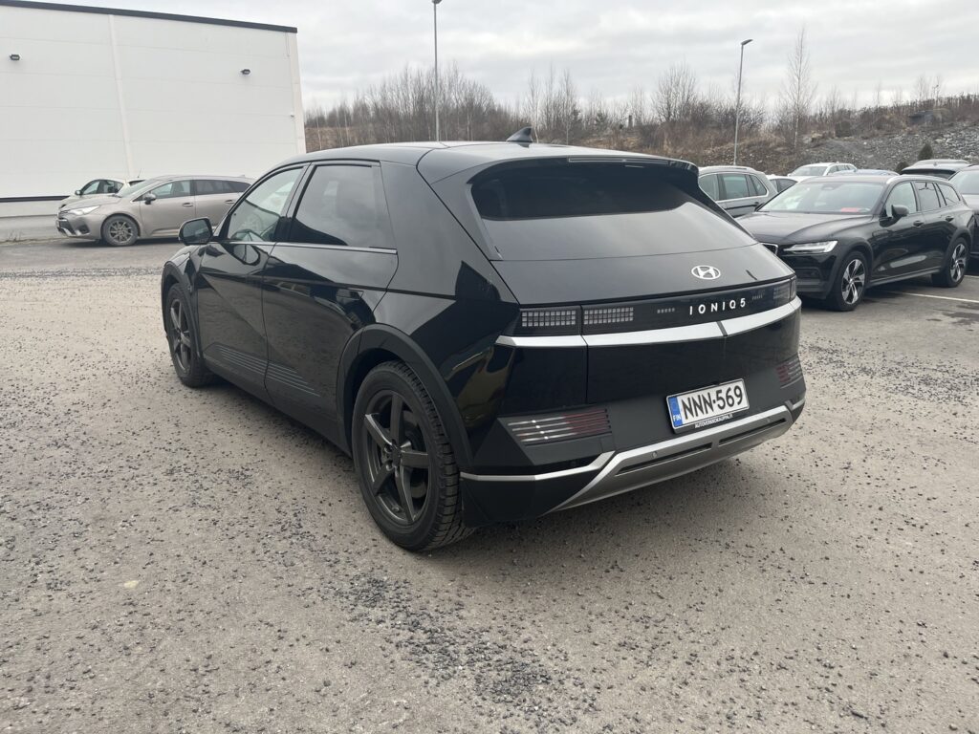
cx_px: 490
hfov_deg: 67.3
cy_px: 367
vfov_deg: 53.1
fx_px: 735
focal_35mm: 26
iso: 50
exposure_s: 1/121
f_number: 1.6
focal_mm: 5.1
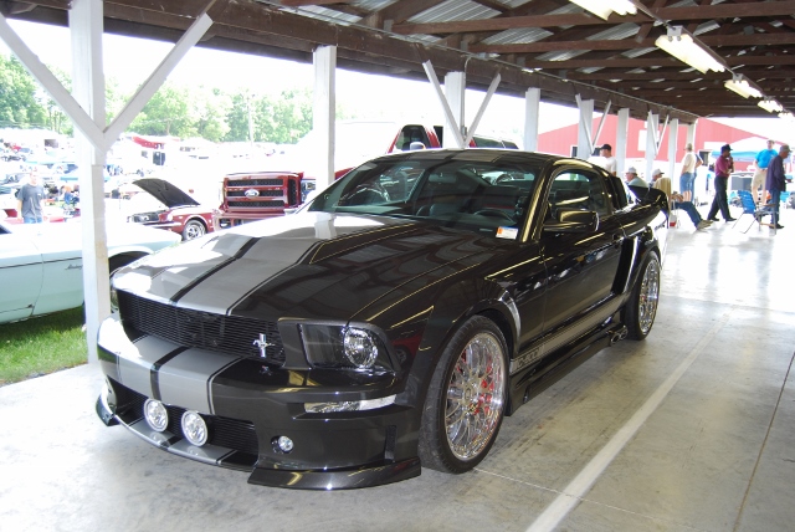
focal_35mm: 33
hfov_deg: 57.2
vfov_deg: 40.0
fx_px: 729
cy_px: 266
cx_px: 398
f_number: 3.8
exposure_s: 1/80
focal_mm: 22
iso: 200
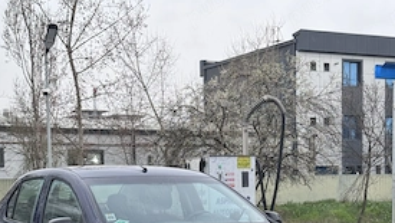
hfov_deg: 27.8
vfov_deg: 15.6
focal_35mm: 76
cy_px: 233
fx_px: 796
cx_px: 182
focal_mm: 6.76
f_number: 1.78
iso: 100
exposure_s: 1/86
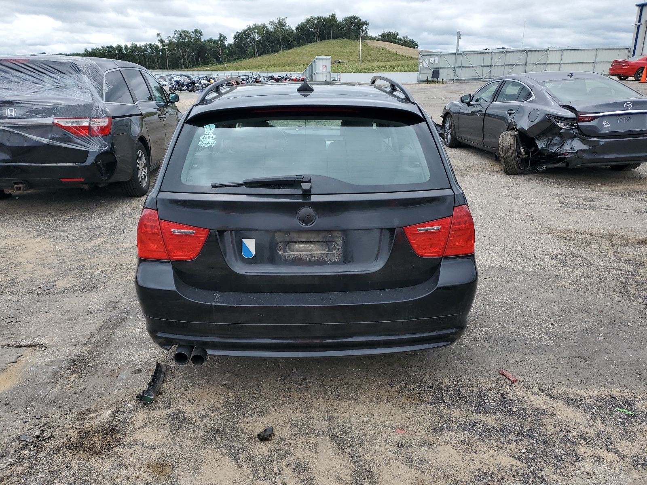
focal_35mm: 26
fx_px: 486
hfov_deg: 67.3
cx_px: 324
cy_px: 242
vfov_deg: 53.1
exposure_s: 1/1429
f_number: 1.5
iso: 50
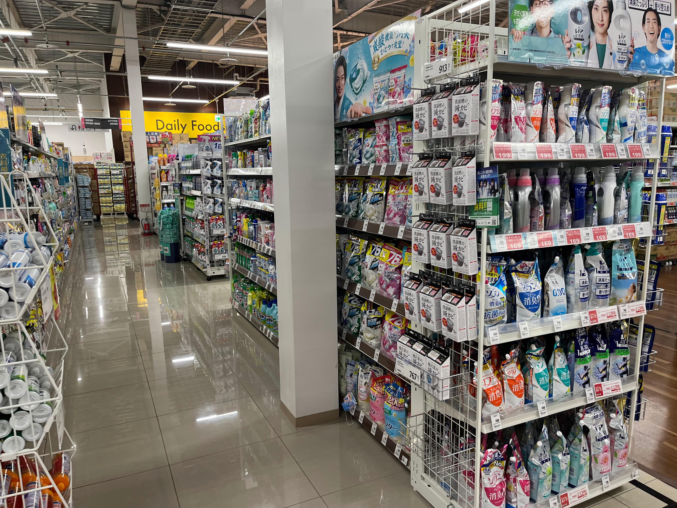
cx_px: 338
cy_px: 254
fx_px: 508
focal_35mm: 26
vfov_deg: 53.1
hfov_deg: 67.3
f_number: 1.6
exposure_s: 1/111
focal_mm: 5.1
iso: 125
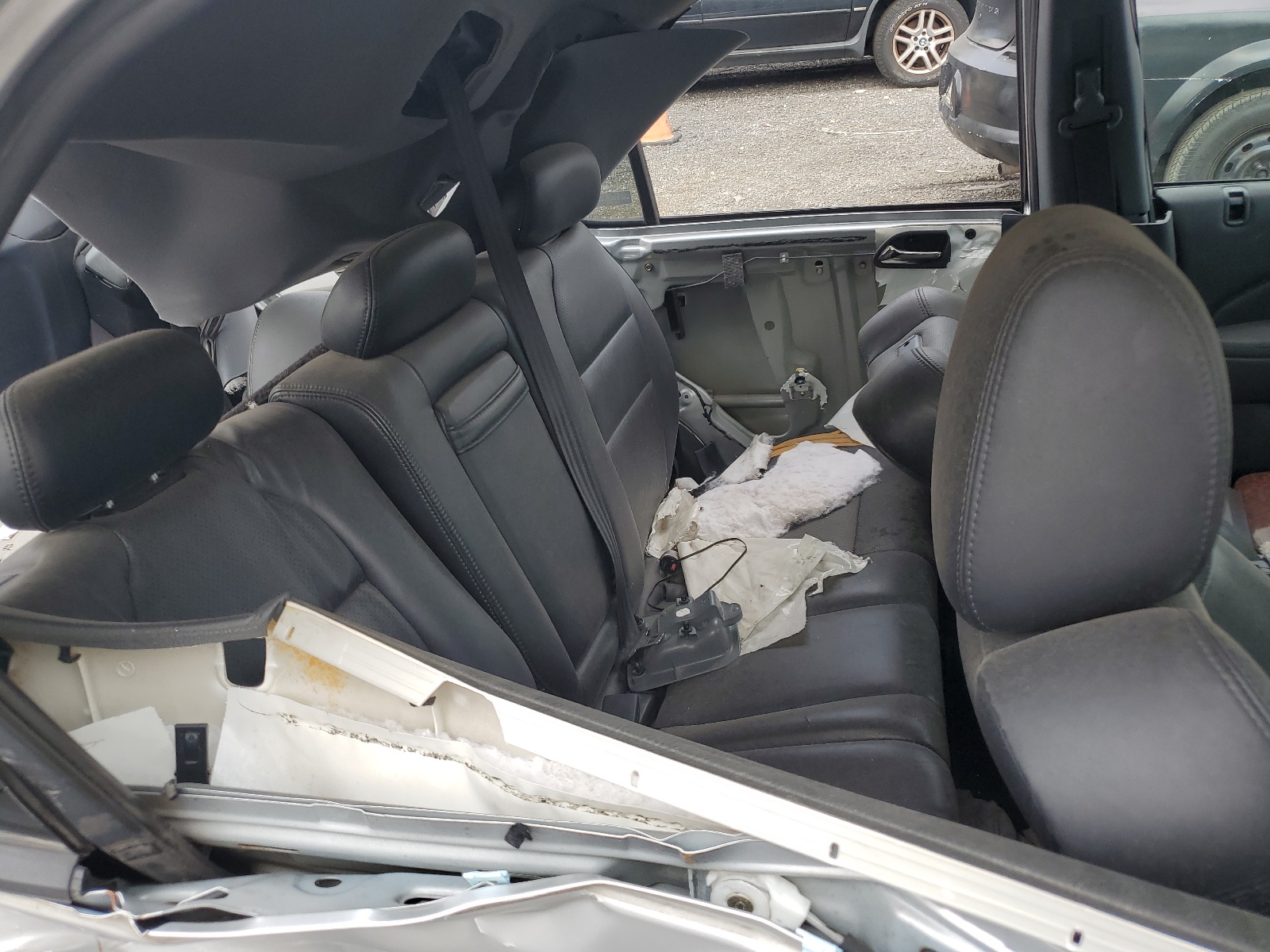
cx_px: 635
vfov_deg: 53.1
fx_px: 954
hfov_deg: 67.3
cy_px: 476
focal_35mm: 26
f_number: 1.5
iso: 50
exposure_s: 1/556
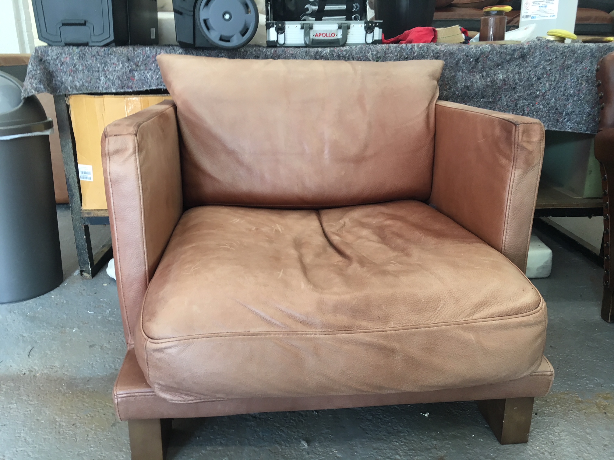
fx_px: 514
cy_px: 230
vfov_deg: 48.2
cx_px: 307
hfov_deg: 61.7
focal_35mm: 29
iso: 80
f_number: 2.2
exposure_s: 1/33
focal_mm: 4.15
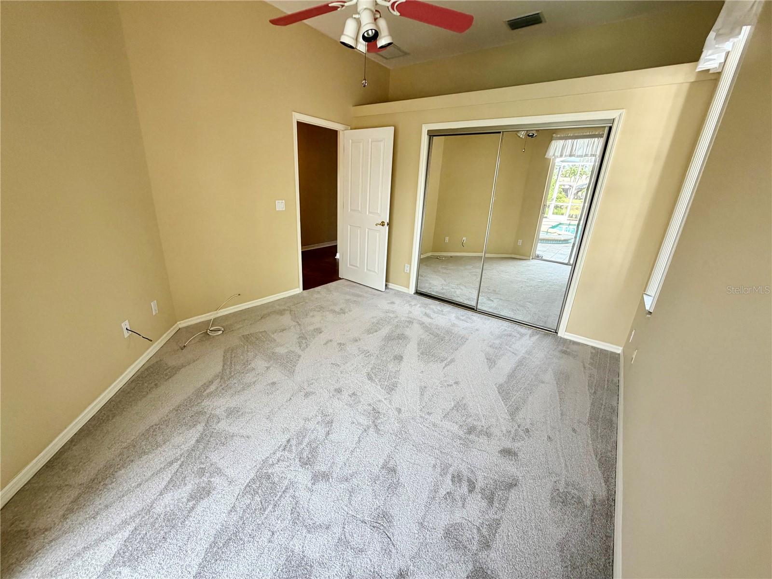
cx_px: 386
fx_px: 312
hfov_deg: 102.1
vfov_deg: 85.7
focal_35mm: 14
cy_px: 290
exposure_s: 1/121
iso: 160
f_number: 2.2
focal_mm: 2.22
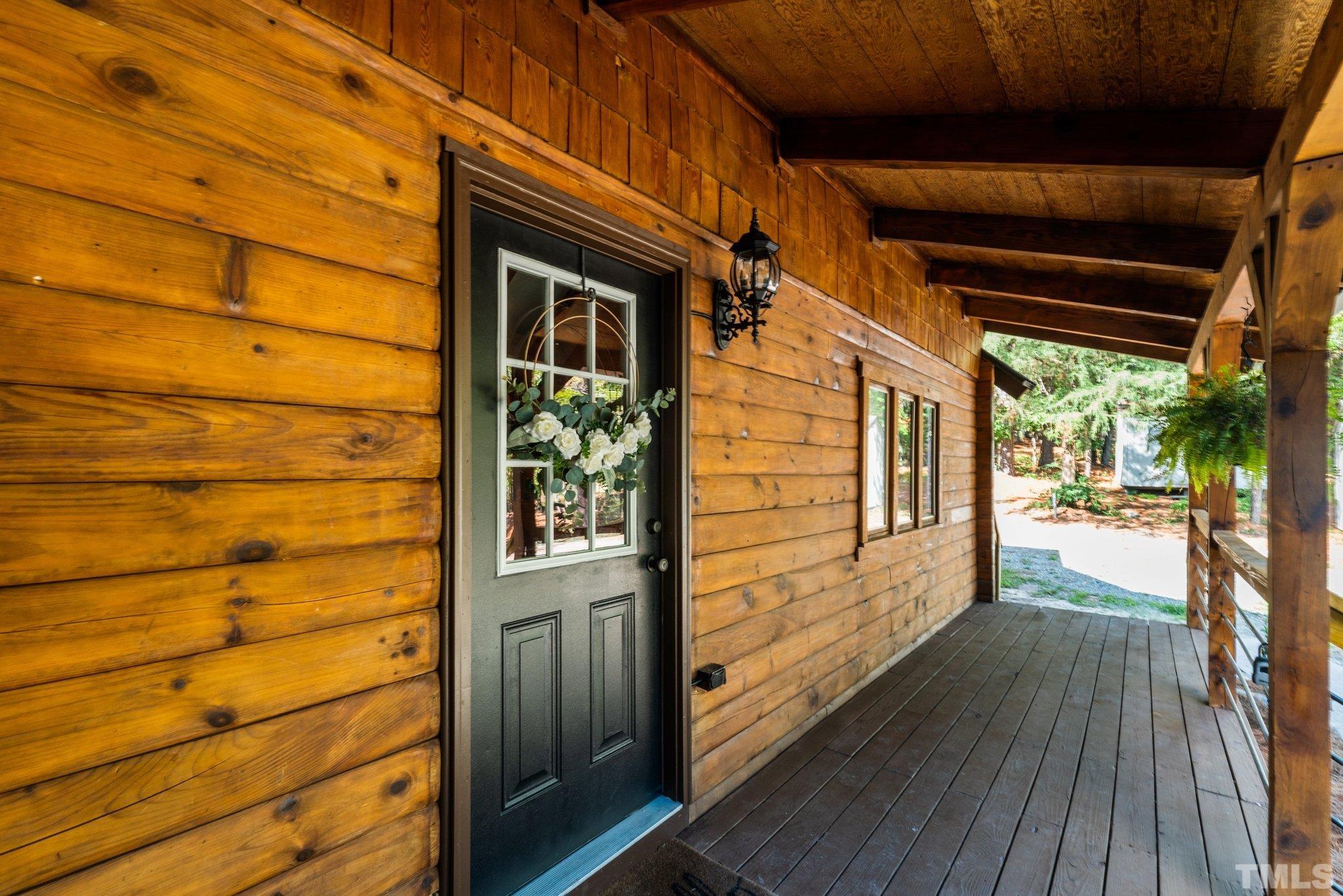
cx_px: 672
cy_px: 448
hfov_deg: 96.7
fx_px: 597
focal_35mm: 16
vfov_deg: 73.8
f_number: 8
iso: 250
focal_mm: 16
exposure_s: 1/10
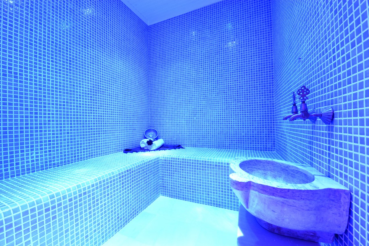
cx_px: 184
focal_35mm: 14
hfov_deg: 104.2
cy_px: 123
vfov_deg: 81.3
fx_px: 144
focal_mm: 14
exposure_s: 15
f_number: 11
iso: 200
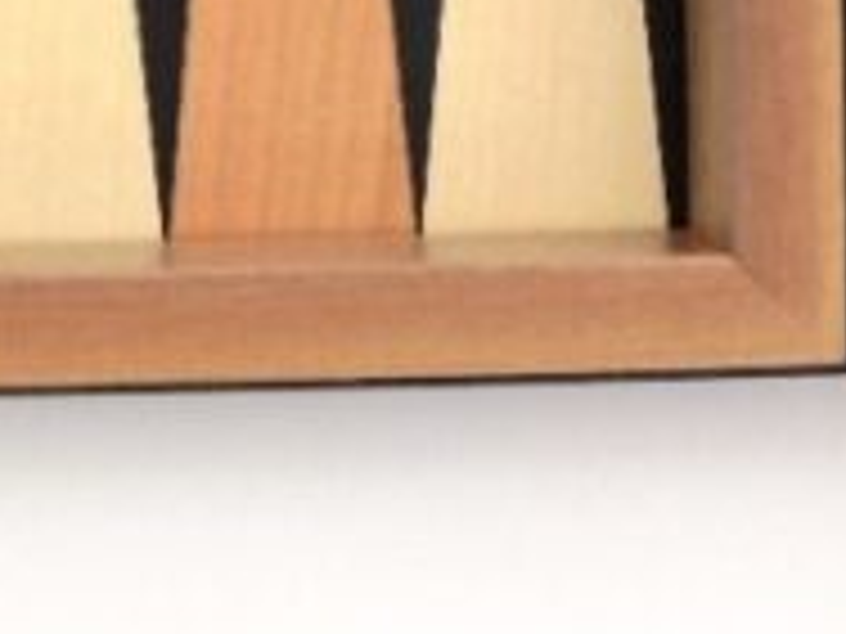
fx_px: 3666
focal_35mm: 150
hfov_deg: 12.8
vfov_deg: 9.6
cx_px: -202
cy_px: -324
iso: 400
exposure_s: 1/15
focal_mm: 8.3
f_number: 3.5
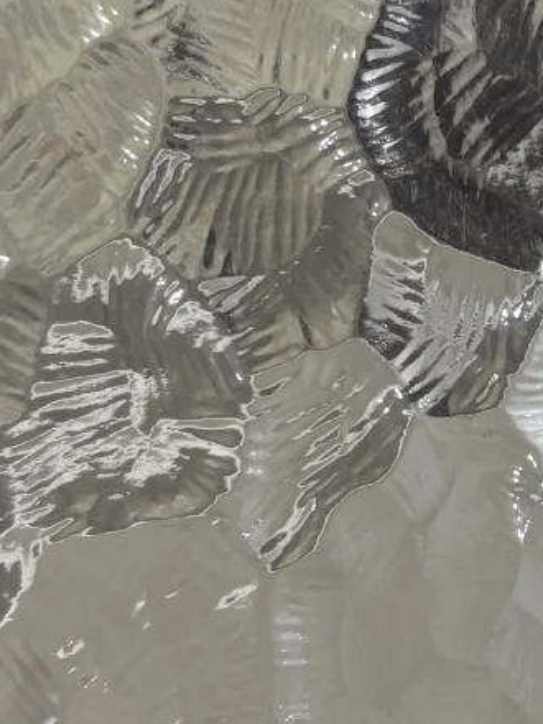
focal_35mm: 85
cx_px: 556
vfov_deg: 23.0
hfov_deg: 16.9
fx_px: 1778
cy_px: 425
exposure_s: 1/50
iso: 125
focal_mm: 5.96
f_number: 1.6
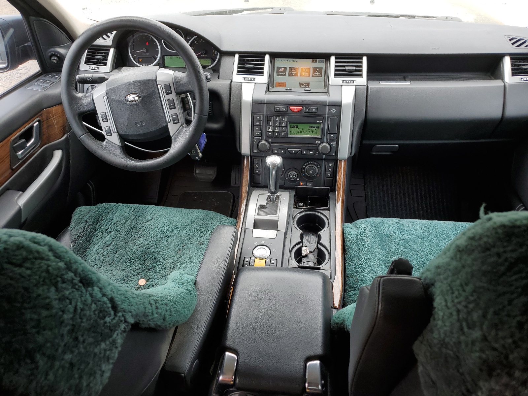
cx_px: 264
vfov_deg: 53.1
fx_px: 397
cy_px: 198
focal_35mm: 26
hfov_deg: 67.3
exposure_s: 1/250
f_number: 1.5
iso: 50
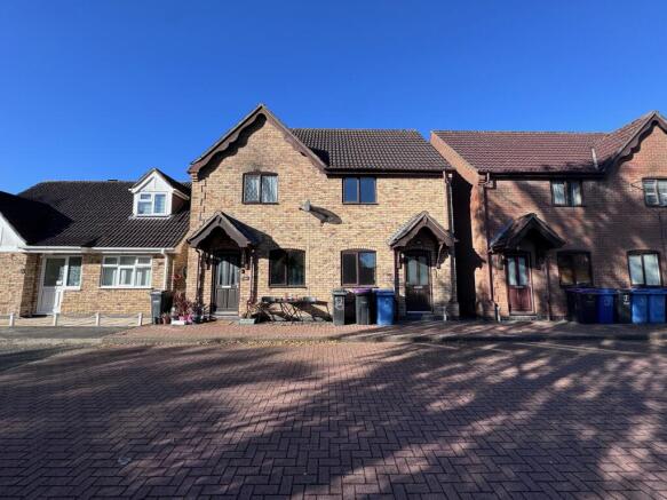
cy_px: 250
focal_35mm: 14
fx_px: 270
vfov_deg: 85.7
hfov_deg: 102.1
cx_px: 334
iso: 40
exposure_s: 1/1160
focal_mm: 2.22
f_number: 2.2
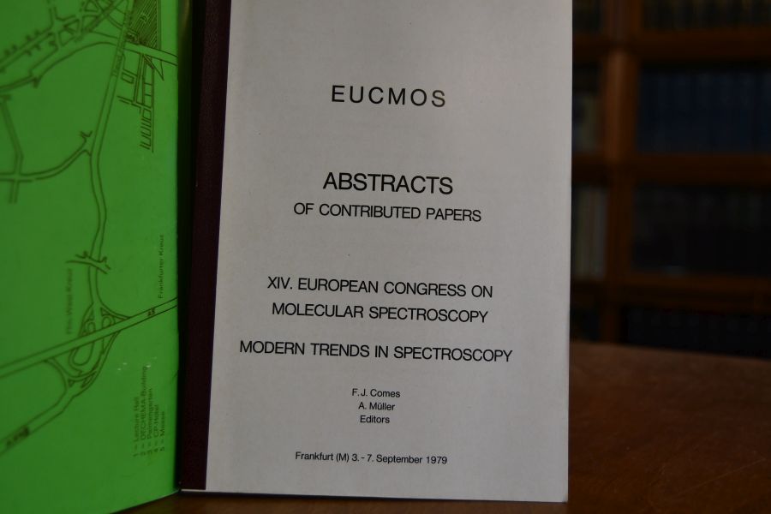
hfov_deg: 46.4
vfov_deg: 31.9
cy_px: 257
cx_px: 386
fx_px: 899
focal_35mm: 42
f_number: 4
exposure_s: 1/250
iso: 450
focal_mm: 28
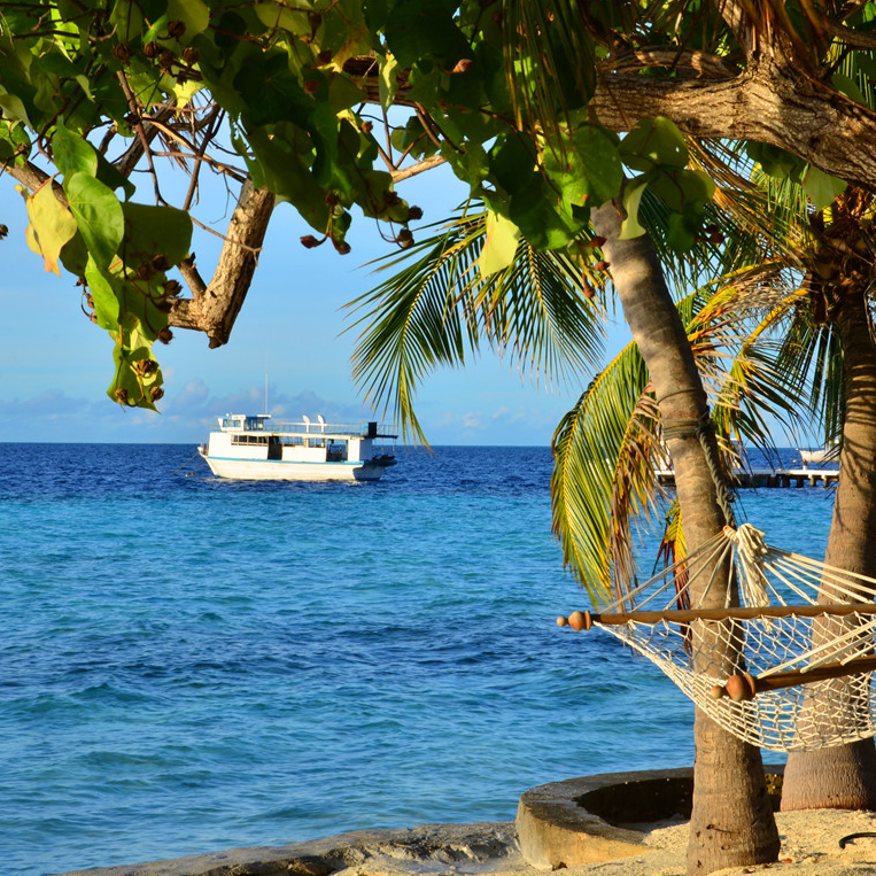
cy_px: 436
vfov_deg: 19.5
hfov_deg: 19.5
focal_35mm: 89
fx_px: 2548
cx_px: 576
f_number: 22
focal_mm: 46
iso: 100
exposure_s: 1/25
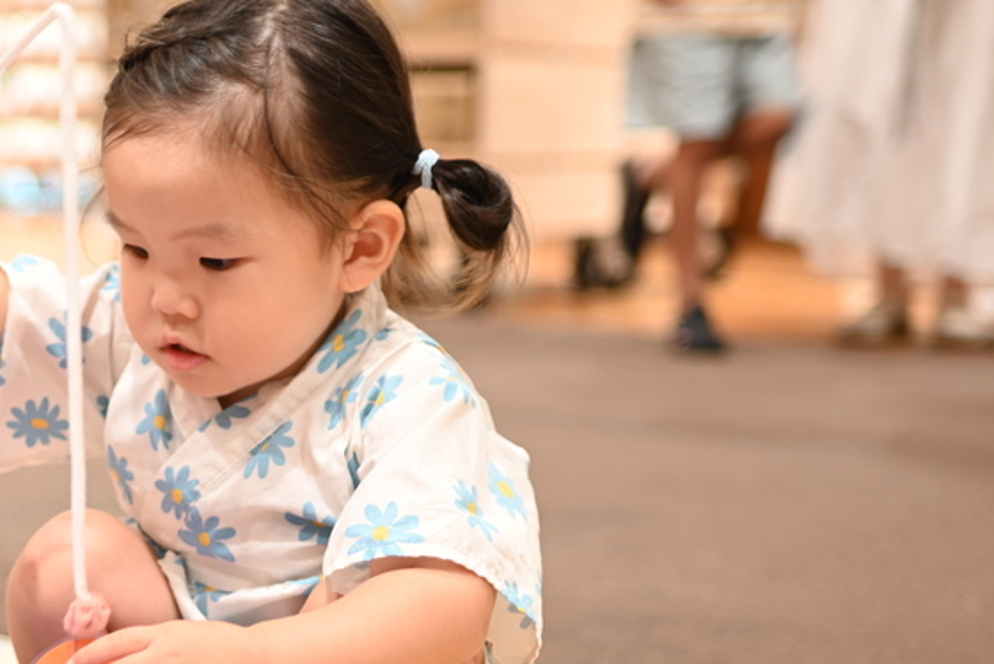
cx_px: 160
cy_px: 488
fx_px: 2210
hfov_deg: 24.8
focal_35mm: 80
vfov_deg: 17.0
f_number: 2
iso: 250
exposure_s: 1/40
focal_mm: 35
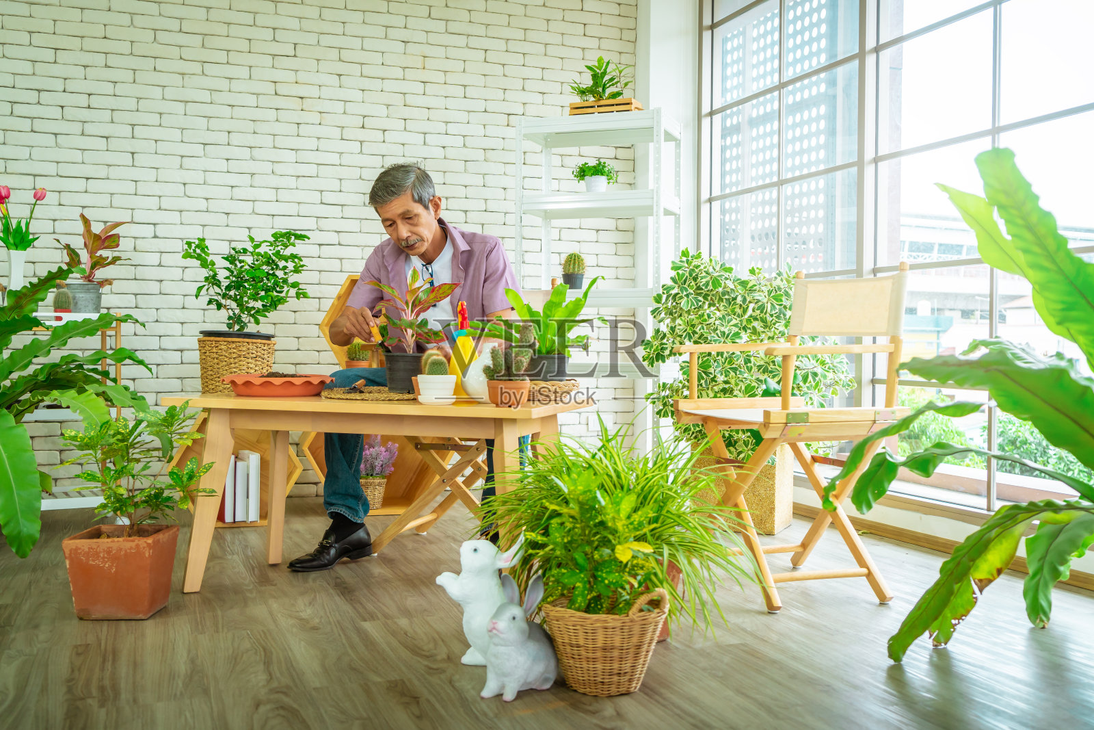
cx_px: 547
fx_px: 1064
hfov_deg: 54.4
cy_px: 365
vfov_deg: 37.9
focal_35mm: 35
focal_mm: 35
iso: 500
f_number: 4
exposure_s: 1/400
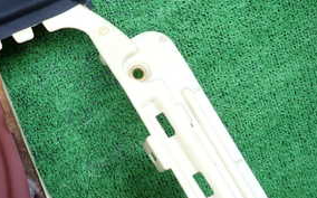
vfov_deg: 22.7
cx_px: 105
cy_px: 162
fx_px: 483
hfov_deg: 35.9
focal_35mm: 56
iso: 160
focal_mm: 4.5
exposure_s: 1/125
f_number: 2
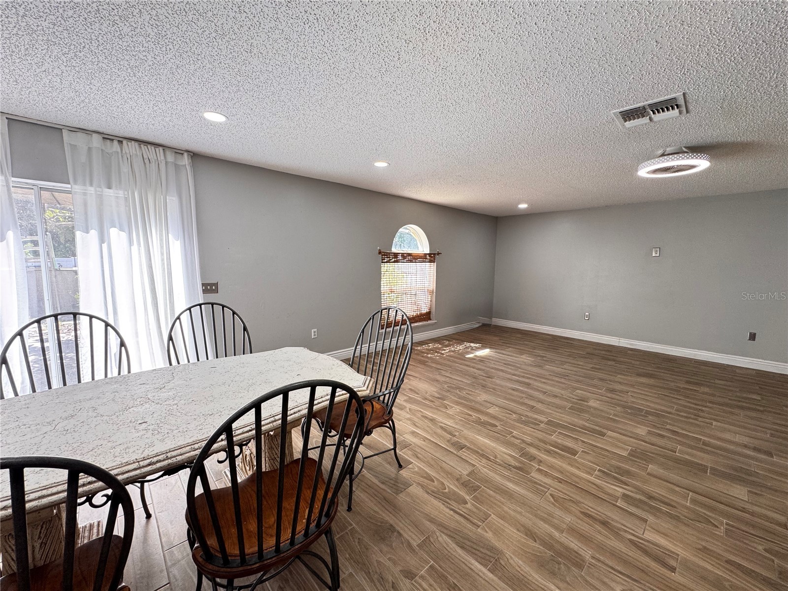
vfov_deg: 85.7
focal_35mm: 14
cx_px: 394
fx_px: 319
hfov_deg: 102.1
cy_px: 296
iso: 125
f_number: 2.2
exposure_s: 1/120
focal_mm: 2.22
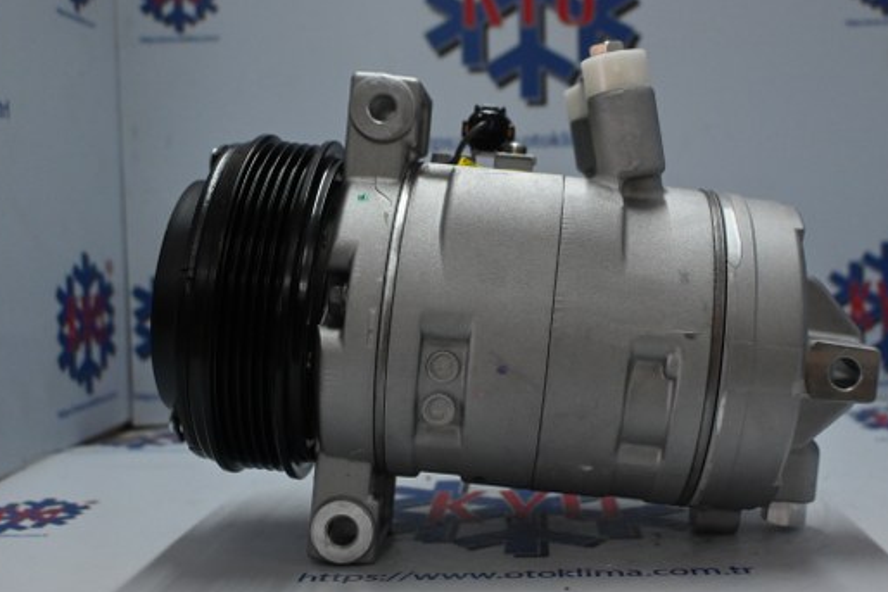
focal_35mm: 42
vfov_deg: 31.9
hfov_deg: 46.3
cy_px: 283
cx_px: 492
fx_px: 1036
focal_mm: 24
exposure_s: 1/125
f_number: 4.2
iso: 2000
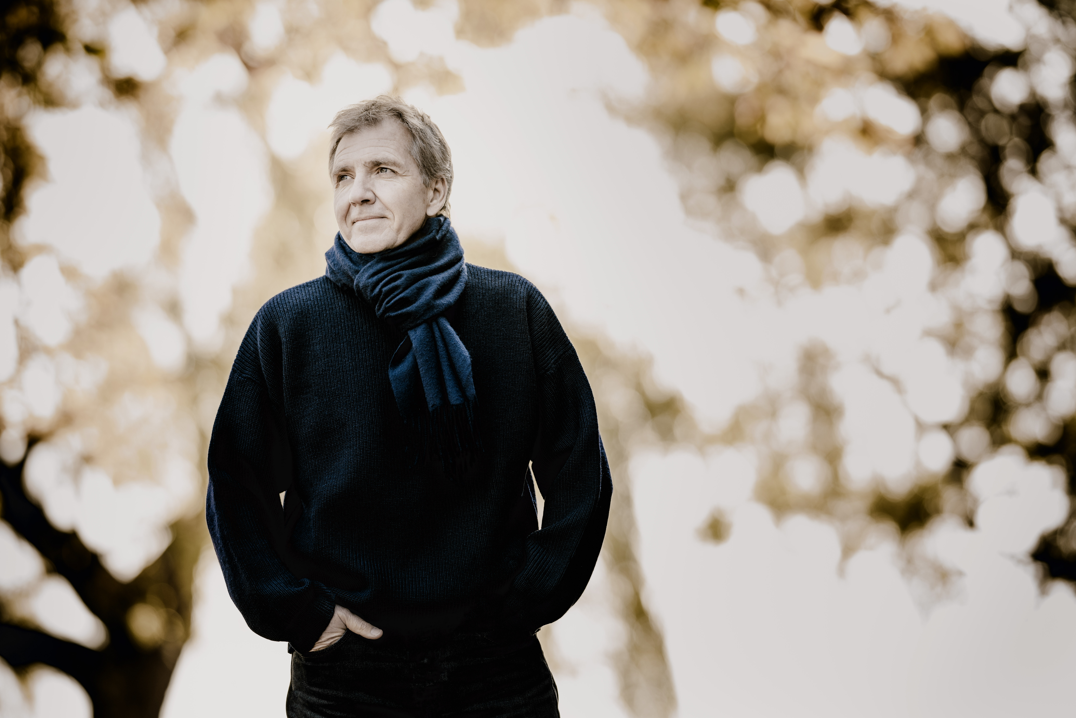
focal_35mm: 135
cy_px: 359
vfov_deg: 10.2
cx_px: 538
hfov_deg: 15.2
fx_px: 4035
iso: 200
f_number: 2.2
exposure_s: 1/400
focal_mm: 135
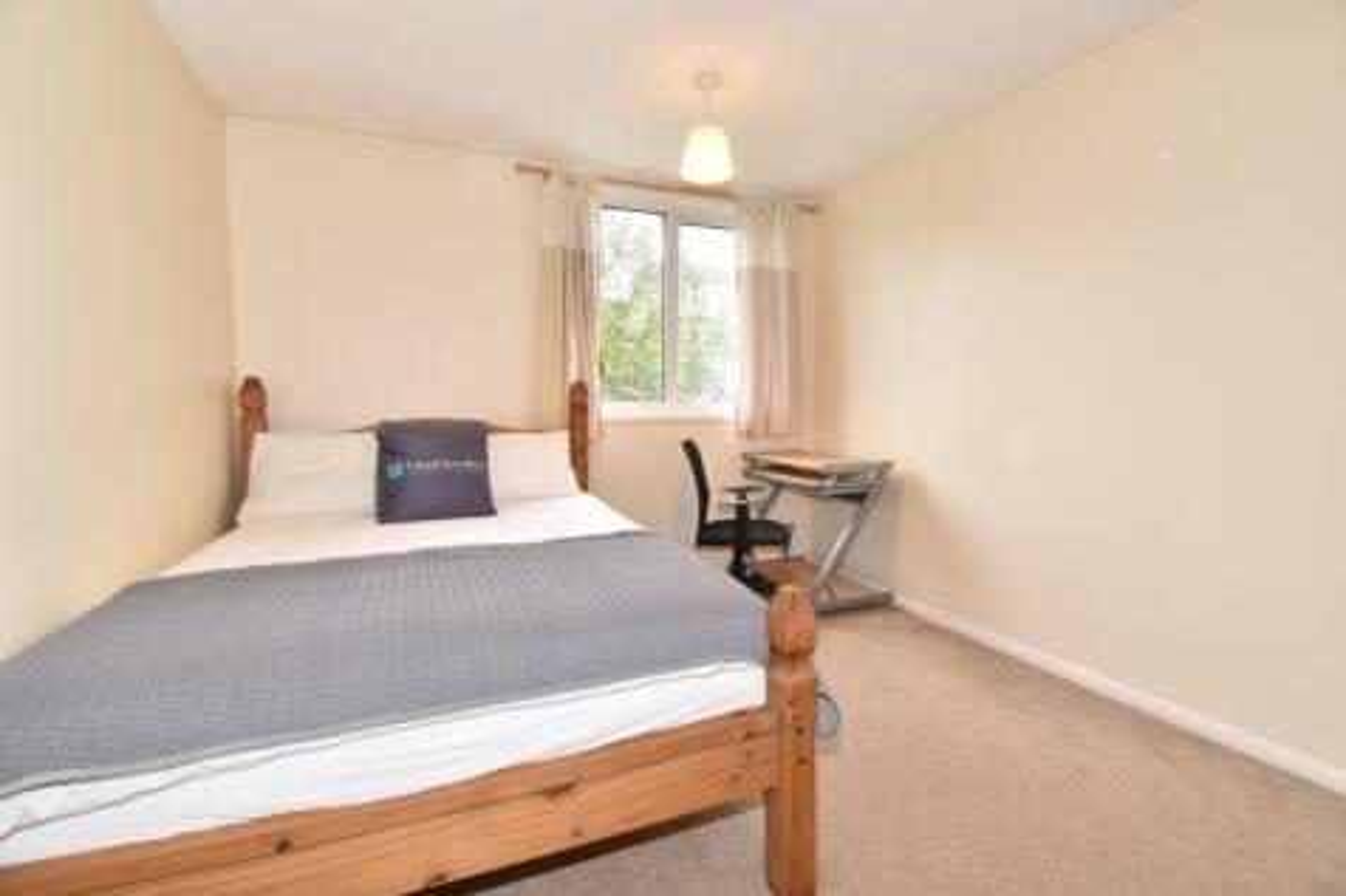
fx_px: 561
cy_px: 448
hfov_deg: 100.4
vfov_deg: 77.3
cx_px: 673
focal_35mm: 15
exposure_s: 1/1.3
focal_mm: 10
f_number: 9
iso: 100
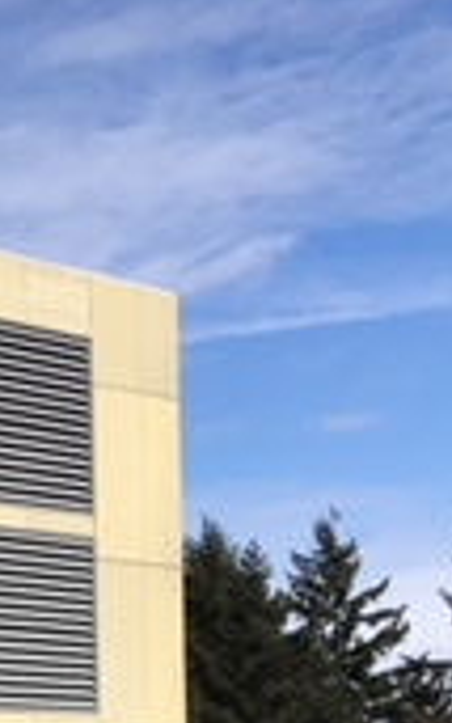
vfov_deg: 17.1
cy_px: 939
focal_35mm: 115
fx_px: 2265
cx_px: -617
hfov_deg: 10.0
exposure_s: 1/2024
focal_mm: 4.15
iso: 25
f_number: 2.2
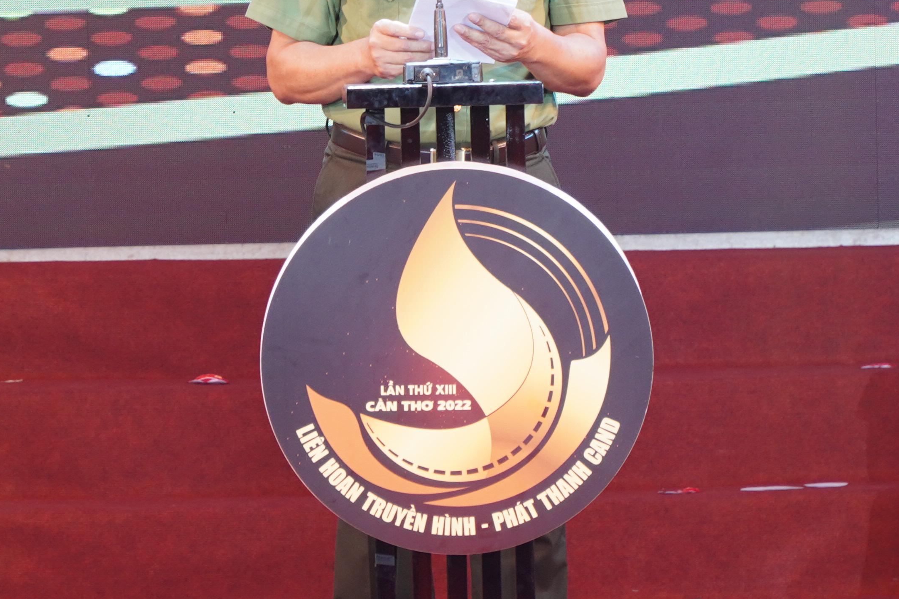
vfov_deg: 3.1
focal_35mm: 443
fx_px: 11073
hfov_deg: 4.6
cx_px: 440
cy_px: -207
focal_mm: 105
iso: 200
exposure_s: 1/30
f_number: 4.5
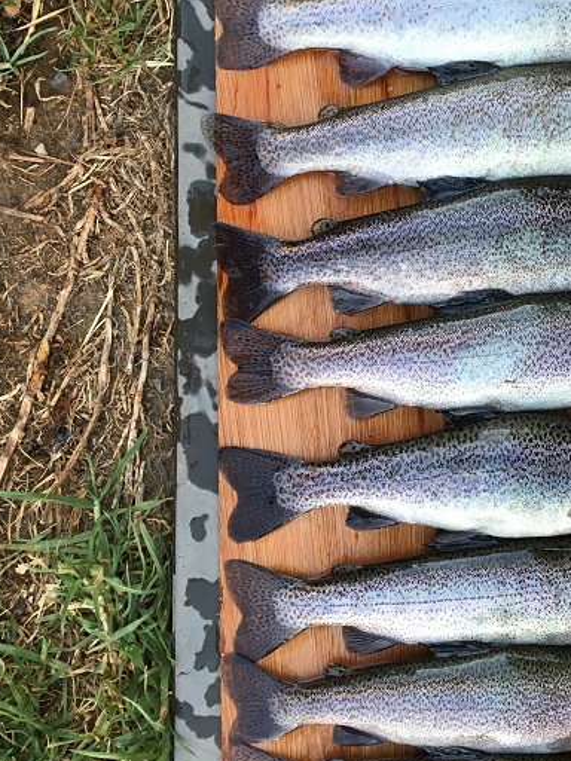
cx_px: 383
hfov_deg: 28.4
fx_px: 1122
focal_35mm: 51
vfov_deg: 37.4
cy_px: 309
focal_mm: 4.15
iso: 32
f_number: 2.2
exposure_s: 1/33
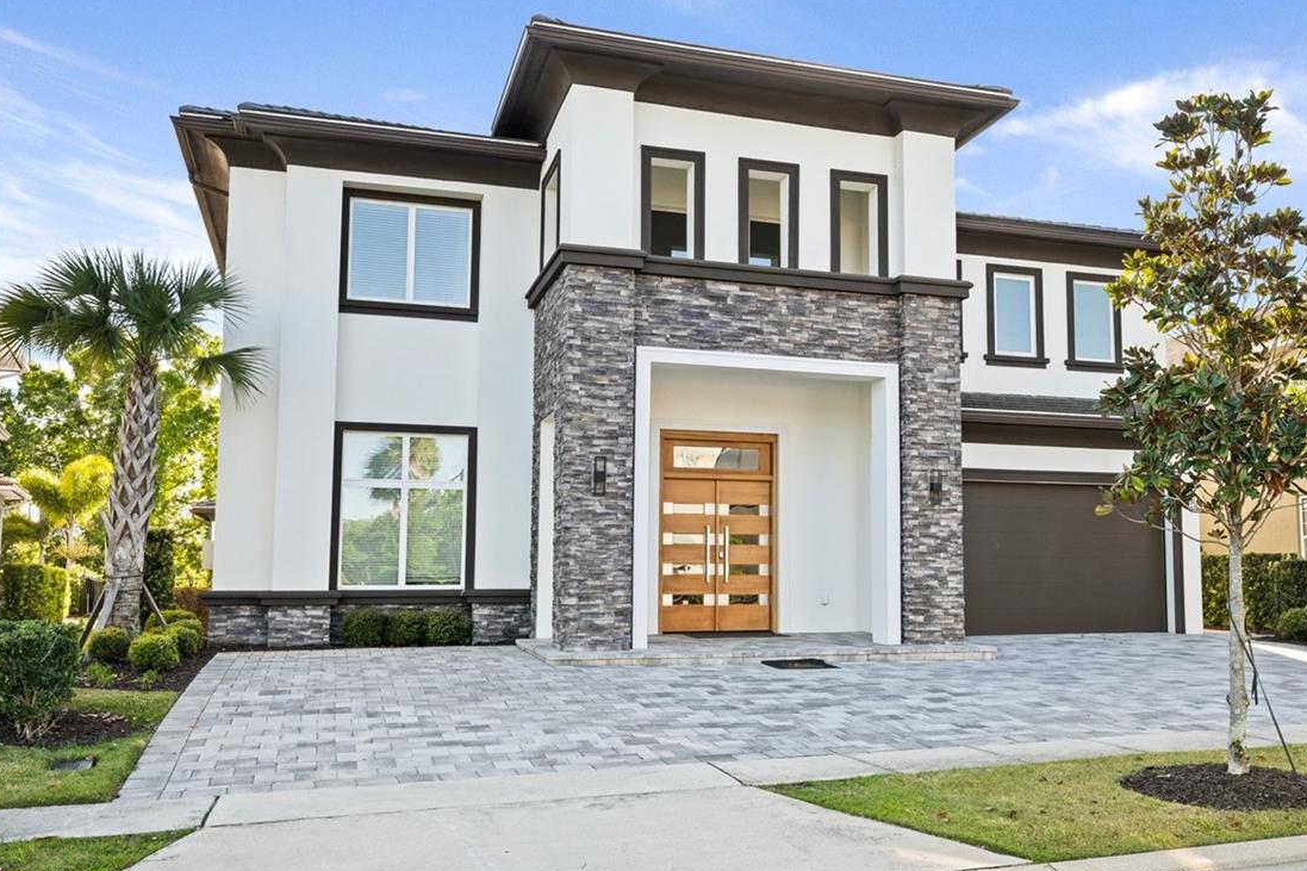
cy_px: 452
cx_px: 807
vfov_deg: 37.8
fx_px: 1270
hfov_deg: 53.9
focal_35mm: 35
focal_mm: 24
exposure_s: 1/100
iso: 400
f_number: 8
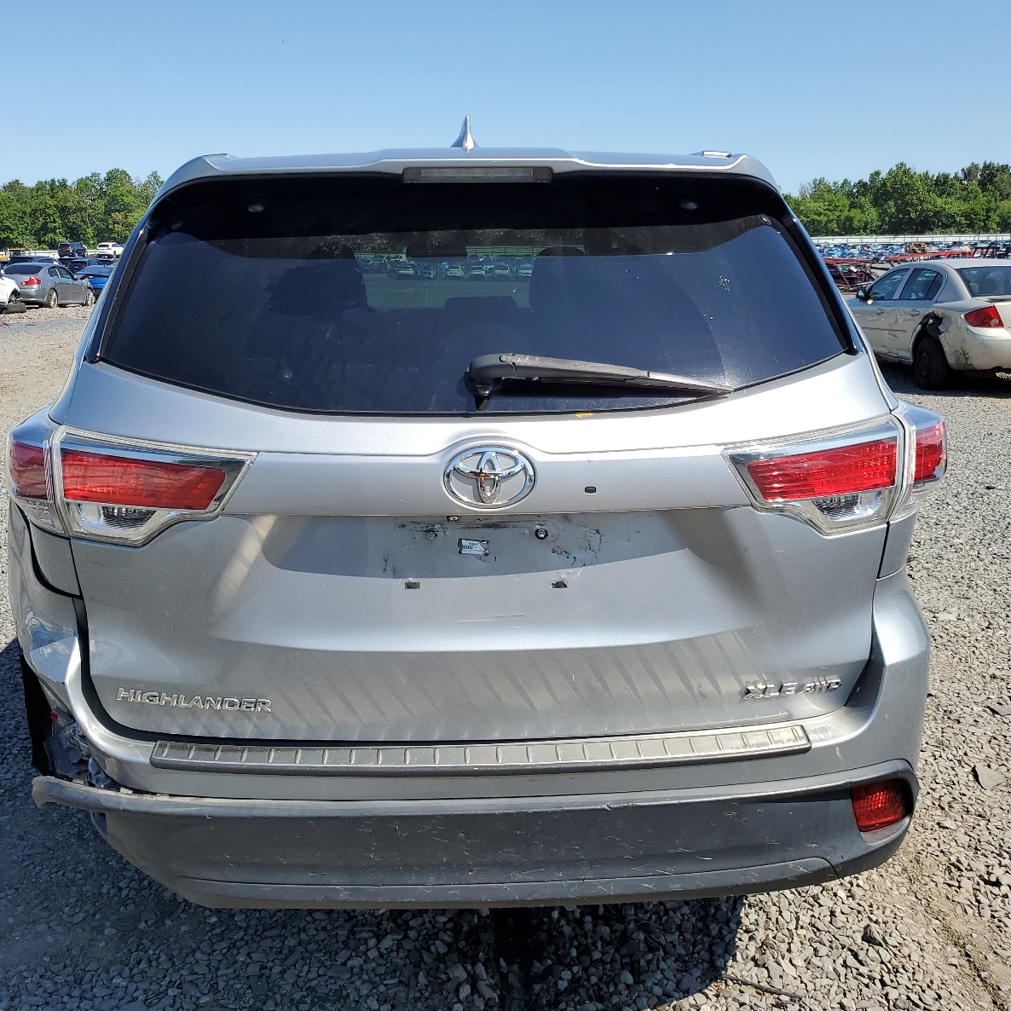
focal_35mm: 31
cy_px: 502
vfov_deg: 52.5
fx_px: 1024
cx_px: 481
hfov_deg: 52.5
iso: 50
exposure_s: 1/2500
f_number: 1.5
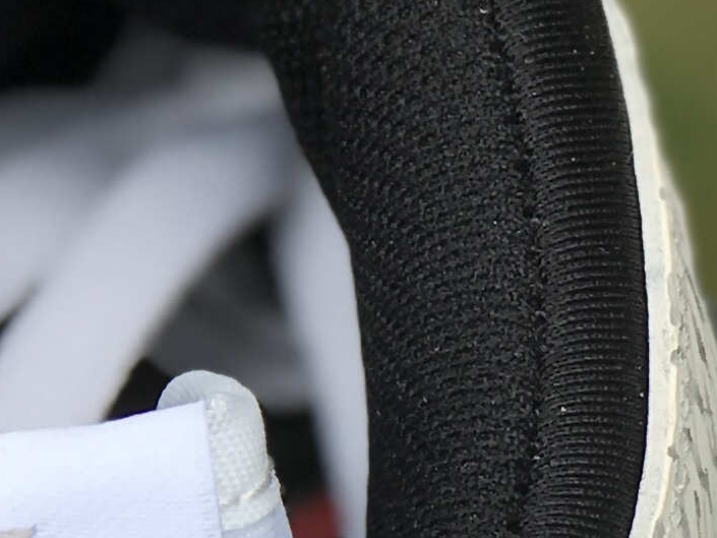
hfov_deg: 6.0
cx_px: 918
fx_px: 6754
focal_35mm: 326
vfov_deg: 4.6
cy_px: 539
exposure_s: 1/239
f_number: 2.8
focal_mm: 6.6
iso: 20
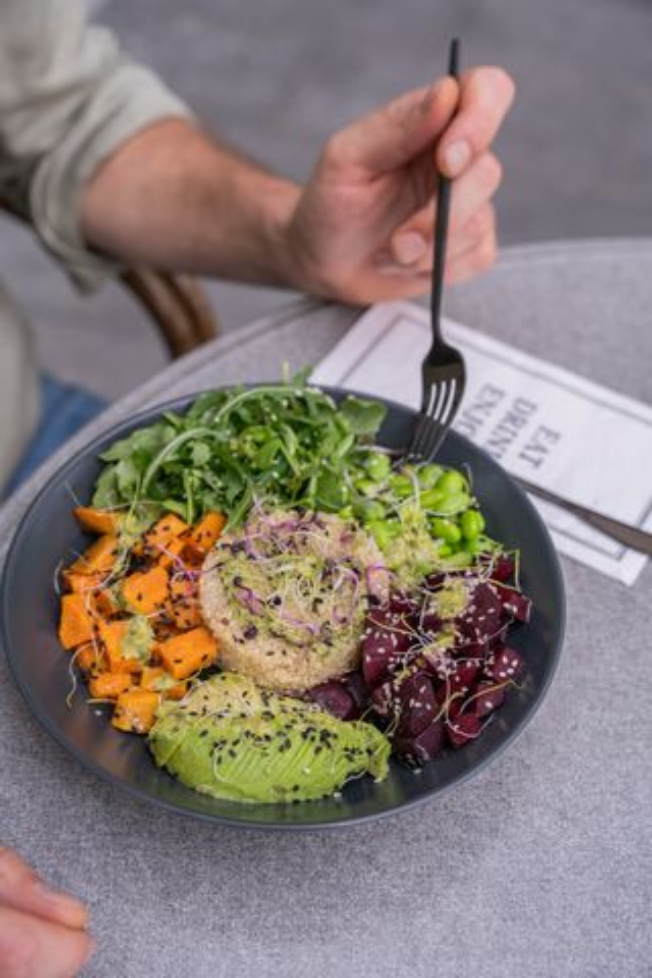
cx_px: 326
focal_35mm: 45
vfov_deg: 43.3
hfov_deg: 29.6
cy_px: 489
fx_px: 1233
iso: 200
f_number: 4
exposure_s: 1/160
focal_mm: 45.4
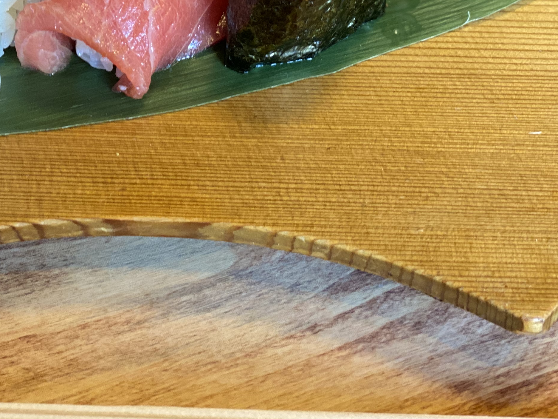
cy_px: -20
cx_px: 58
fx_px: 1805
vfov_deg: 13.0
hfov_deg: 17.3
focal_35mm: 112
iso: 100
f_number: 2
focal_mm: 6
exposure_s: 1/40
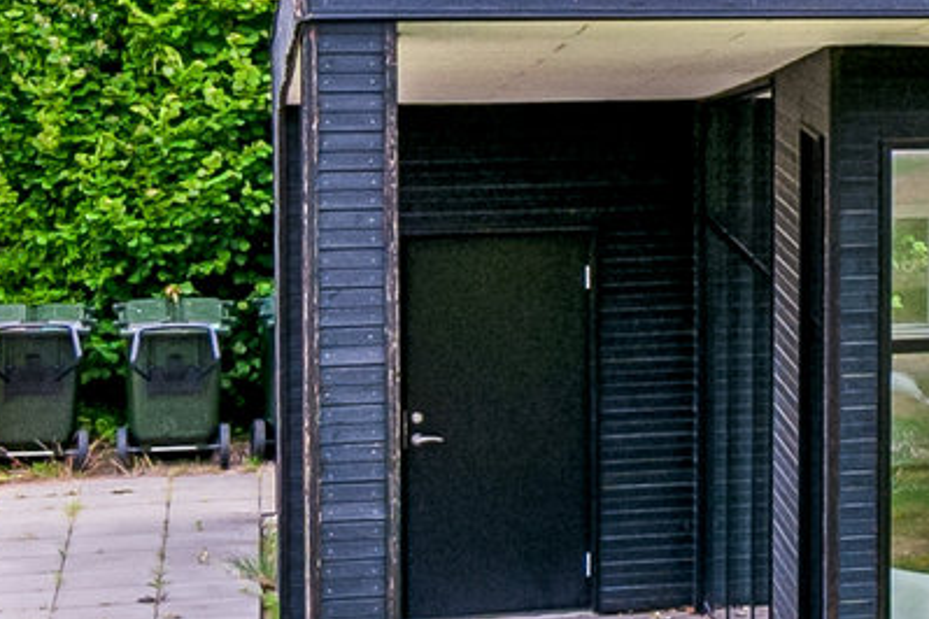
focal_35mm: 147
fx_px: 3787
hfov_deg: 11.8
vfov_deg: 9.3
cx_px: 2116
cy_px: 30
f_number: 8
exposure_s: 1/160
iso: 200
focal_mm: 19.5
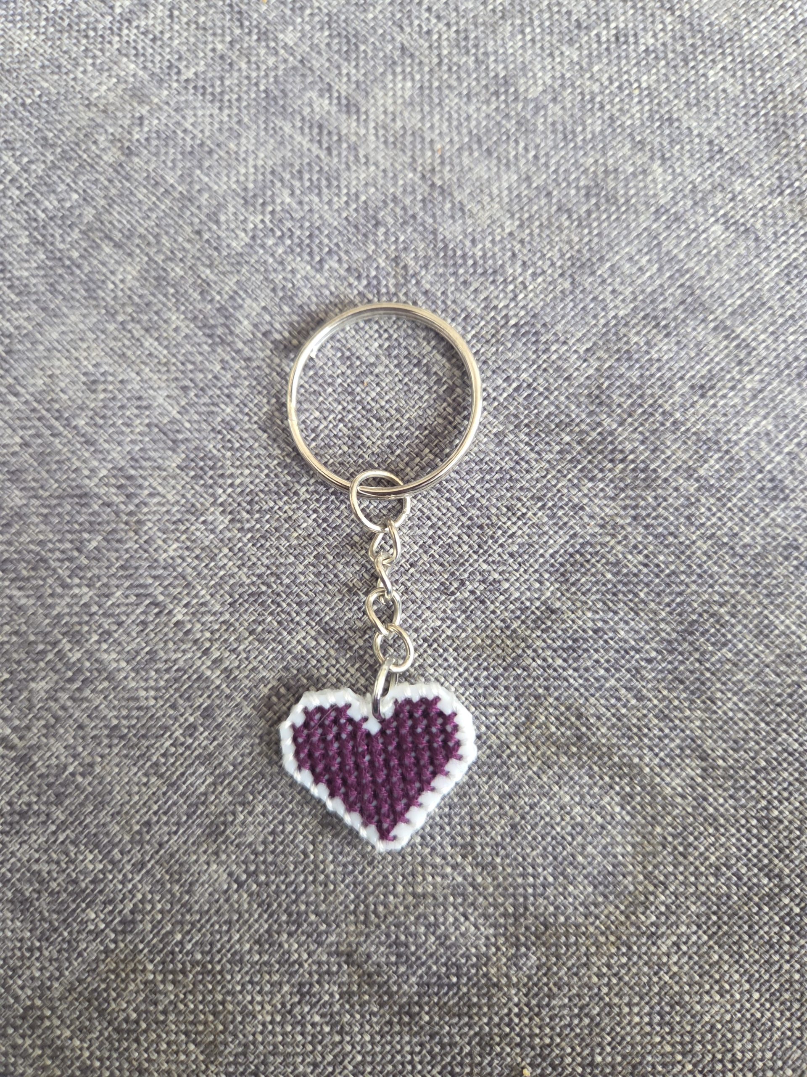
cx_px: 404
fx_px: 715
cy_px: 538
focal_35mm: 23
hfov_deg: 58.9
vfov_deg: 73.9
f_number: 1.8
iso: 640
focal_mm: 5.4
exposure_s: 1/100
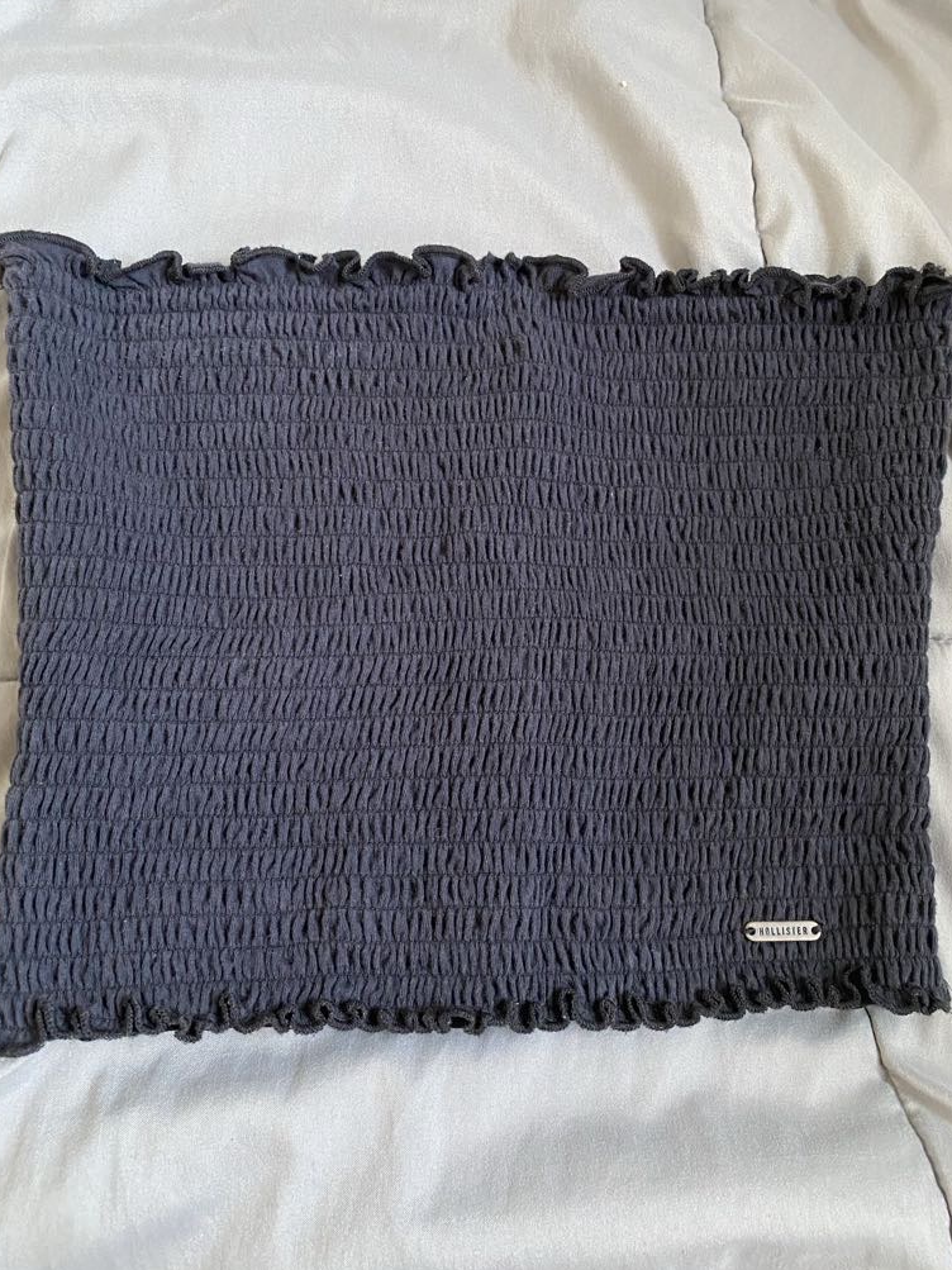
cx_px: 480
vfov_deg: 63.4
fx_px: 1027
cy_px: 633
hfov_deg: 49.7
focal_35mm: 28
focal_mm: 4.25
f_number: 1.8
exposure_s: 1/58
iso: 500
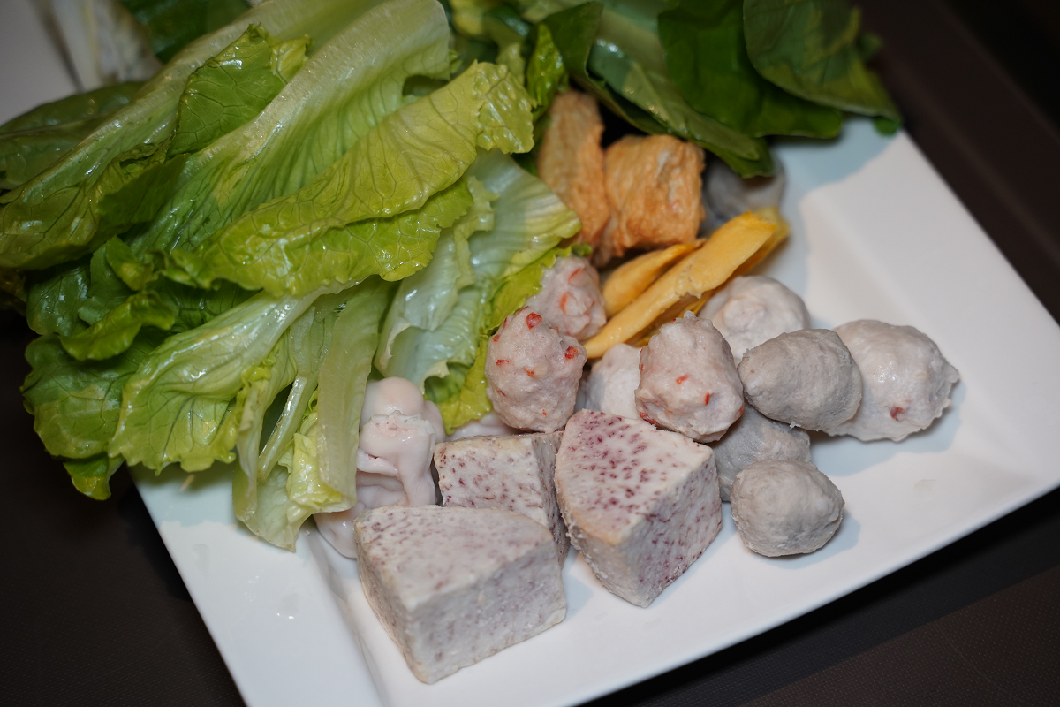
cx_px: 530
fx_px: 2208
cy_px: 354
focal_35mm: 75
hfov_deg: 27.0
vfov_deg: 18.2
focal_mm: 75
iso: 800
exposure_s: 1/160
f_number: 4
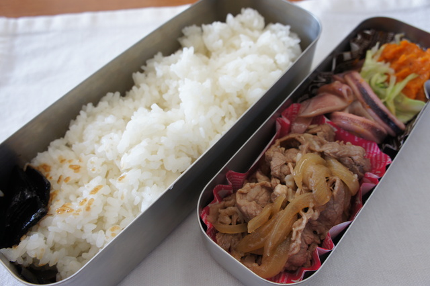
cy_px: 143
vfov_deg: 43.6
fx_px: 358
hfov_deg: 62.0
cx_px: 215
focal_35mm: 30
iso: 200
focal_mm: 20
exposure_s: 1/60
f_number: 5.6
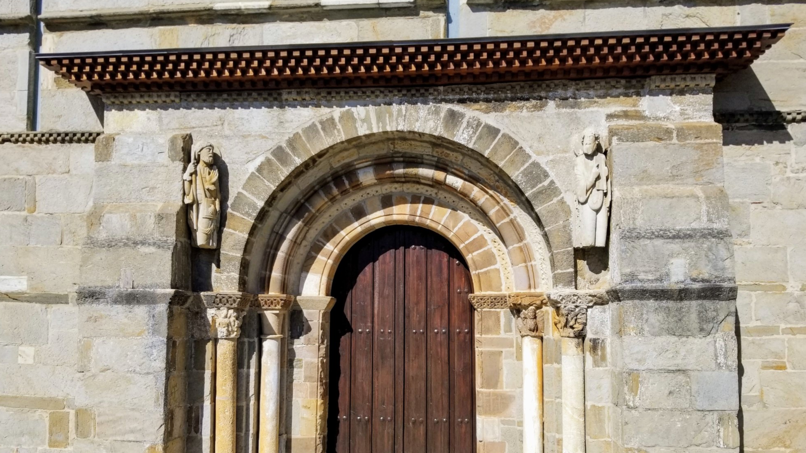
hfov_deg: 66.1
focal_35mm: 29
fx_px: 620
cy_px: 285
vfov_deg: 39.9
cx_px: 401
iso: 50
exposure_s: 1/3320
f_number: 1.7
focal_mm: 4.3
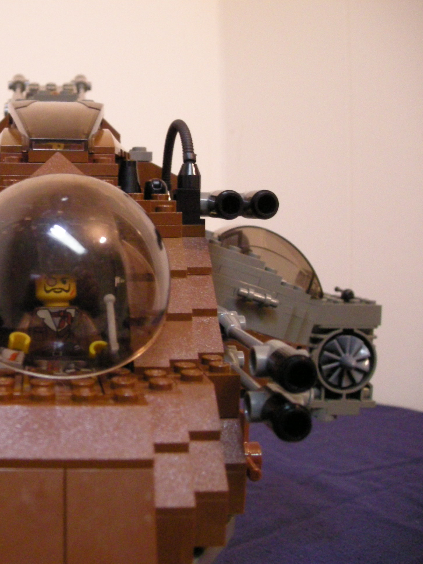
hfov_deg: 29.7
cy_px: 281
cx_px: 46
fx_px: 766
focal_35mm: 47
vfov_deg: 40.4
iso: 400
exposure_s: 1/16.1
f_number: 2.8
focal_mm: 5.7
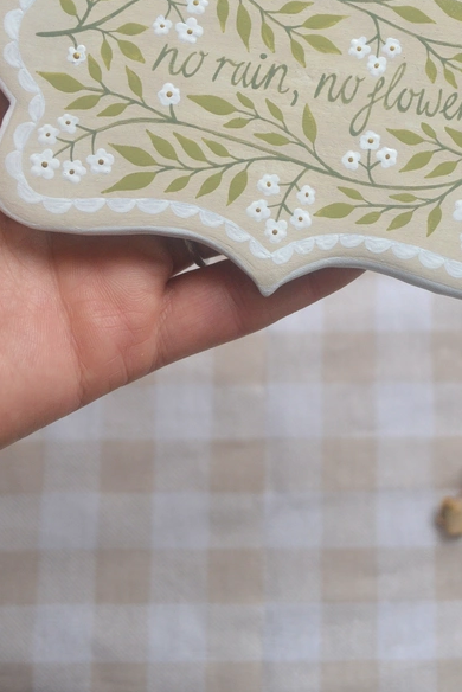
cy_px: 123
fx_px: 1173
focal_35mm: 61
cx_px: 303
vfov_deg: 31.9
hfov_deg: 22.2
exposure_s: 1/125
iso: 400
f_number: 5.6
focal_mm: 24
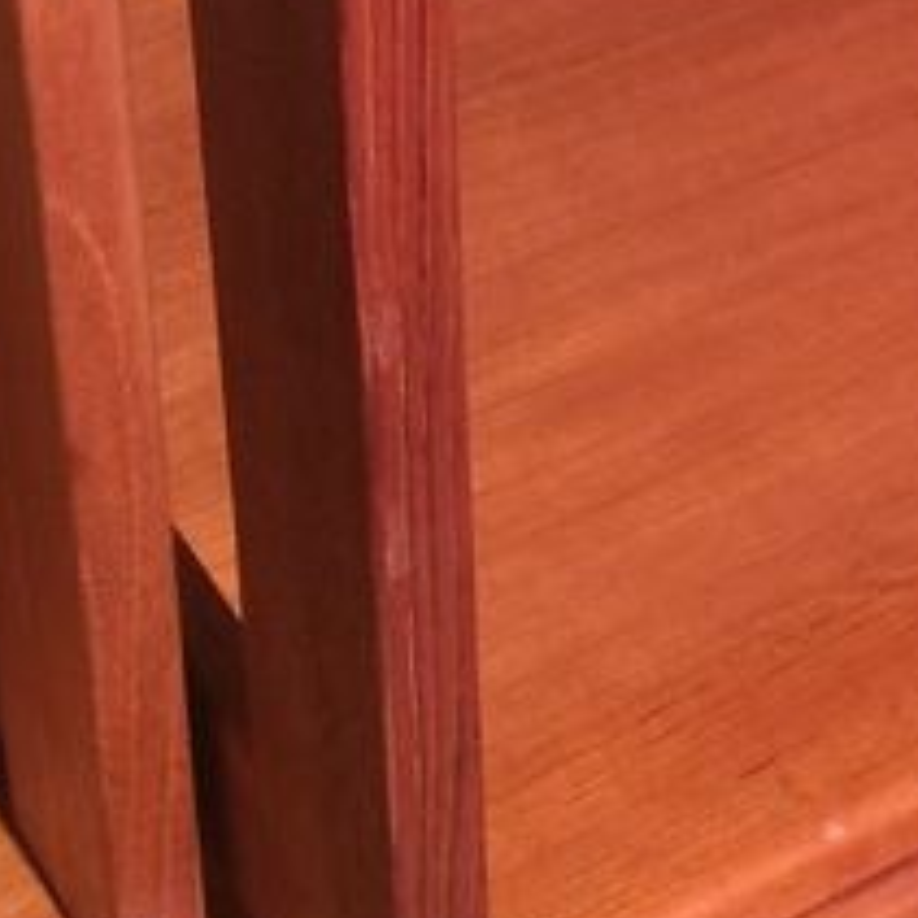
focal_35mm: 113
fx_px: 3390
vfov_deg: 14.5
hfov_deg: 15.2
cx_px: 853
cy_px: -402
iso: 80
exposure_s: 1/30
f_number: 2.2
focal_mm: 4.12
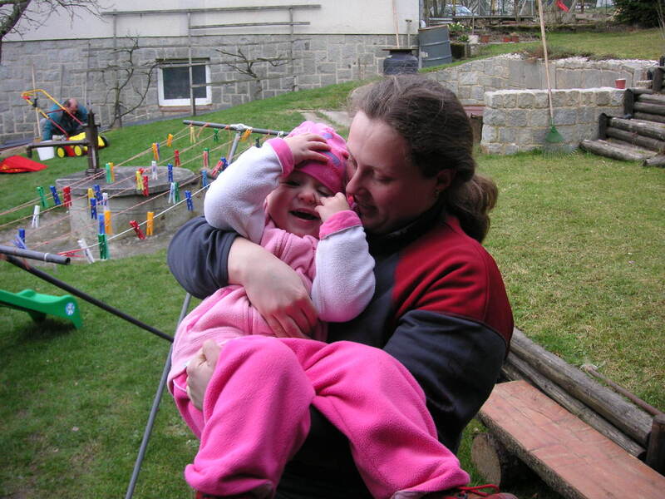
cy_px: 250
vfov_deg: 38.7
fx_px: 711
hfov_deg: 50.1
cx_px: 332
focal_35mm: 37
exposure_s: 1/180
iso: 50
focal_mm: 6.1
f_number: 2.8
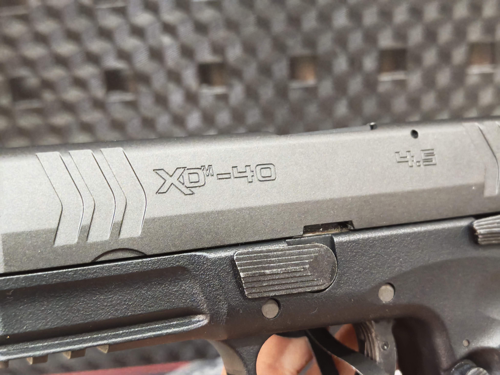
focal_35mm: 48
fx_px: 693
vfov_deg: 30.3
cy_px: 188
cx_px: 250
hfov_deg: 39.7
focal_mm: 6.83
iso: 1000
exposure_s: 1/25
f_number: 2
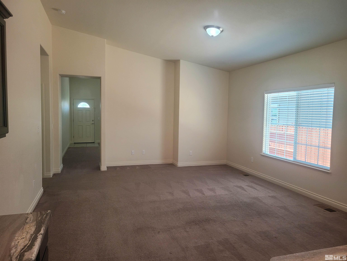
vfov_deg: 53.1
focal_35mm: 26
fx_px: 261
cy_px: 130
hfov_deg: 67.3
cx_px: 174
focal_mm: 5.4
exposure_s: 1/60.2
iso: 80
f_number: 1.8
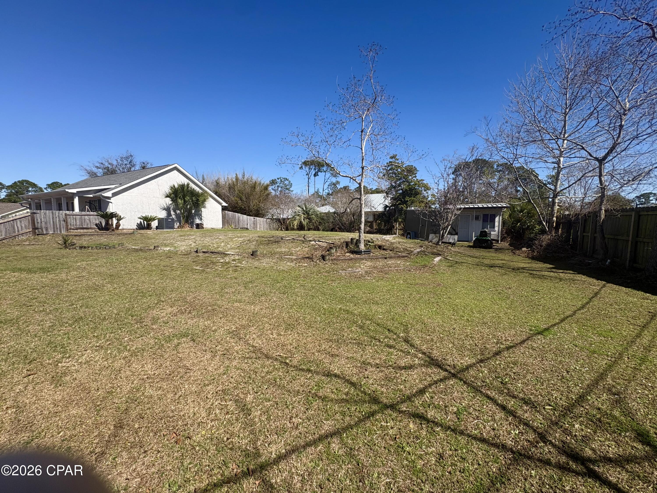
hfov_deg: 102.1
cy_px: 246
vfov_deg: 85.7
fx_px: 266
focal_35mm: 14
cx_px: 328
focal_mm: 2.22
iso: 50
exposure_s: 1/1567
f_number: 2.2
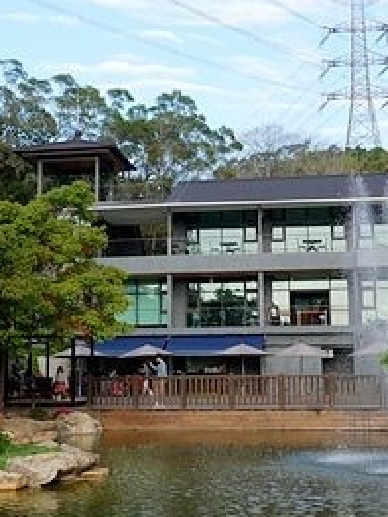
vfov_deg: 33.8
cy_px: 268
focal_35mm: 57
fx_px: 853
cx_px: 185
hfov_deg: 25.6
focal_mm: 9
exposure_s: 1/320
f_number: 4
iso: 125
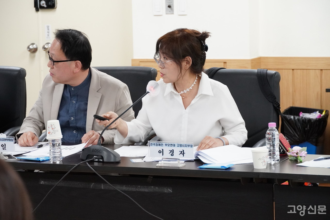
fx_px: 1072
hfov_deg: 17.5
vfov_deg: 11.7
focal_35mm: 117
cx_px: 165
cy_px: 110
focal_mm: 78
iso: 5000
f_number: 5.6
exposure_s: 1/125
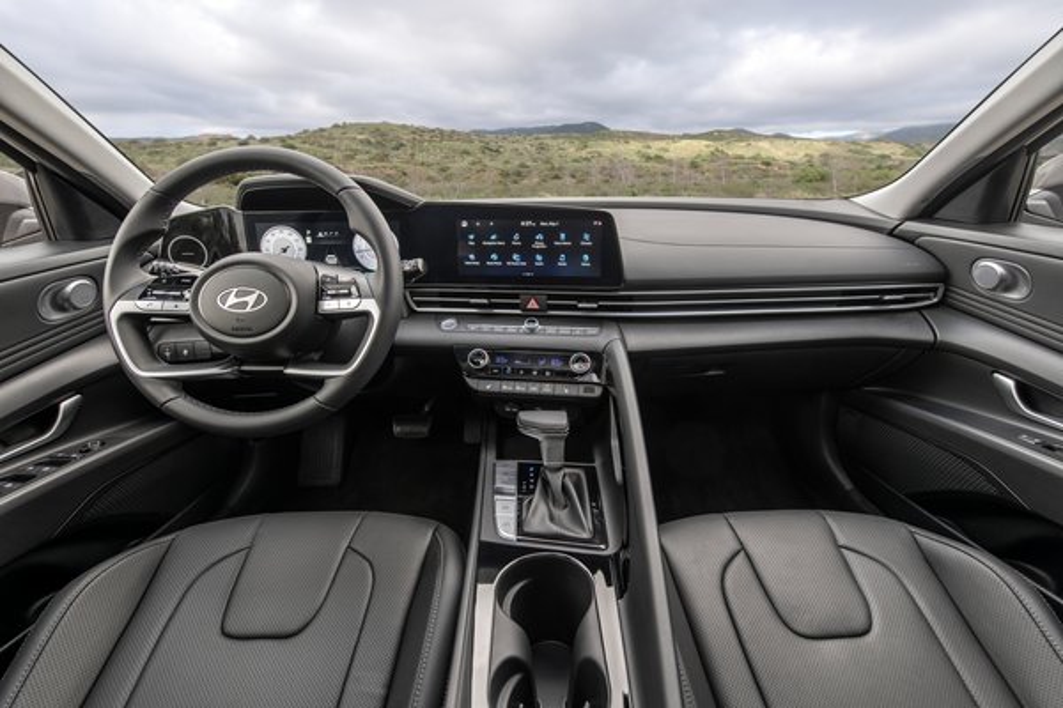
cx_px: 532
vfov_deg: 73.7
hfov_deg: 96.7
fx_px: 472
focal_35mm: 16
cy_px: 354
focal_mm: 16
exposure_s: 1/50
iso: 200
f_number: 5
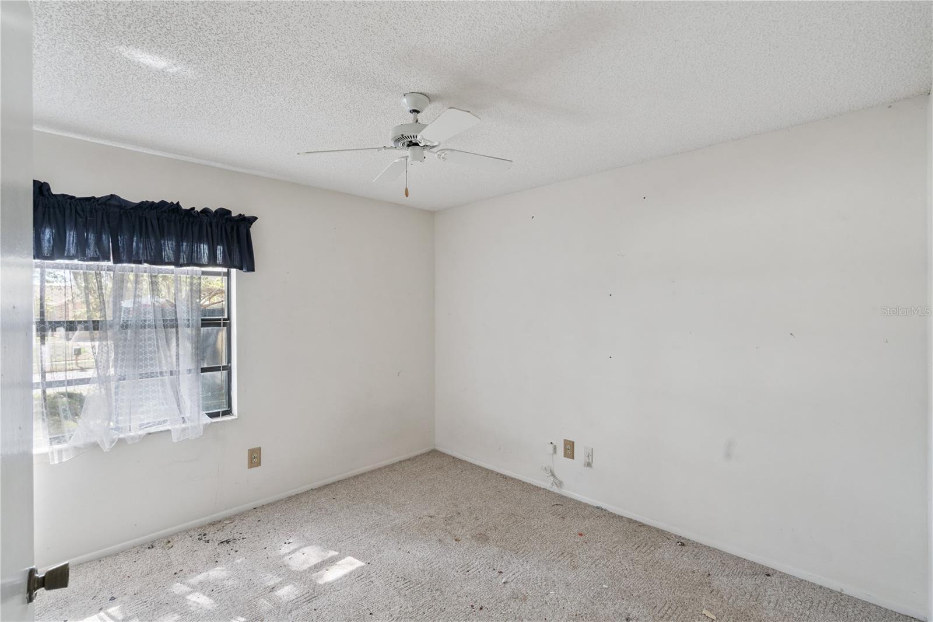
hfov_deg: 96.7
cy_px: 311
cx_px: 466
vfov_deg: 73.7
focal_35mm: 16
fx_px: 415
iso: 400
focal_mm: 16
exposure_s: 1/13
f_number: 9
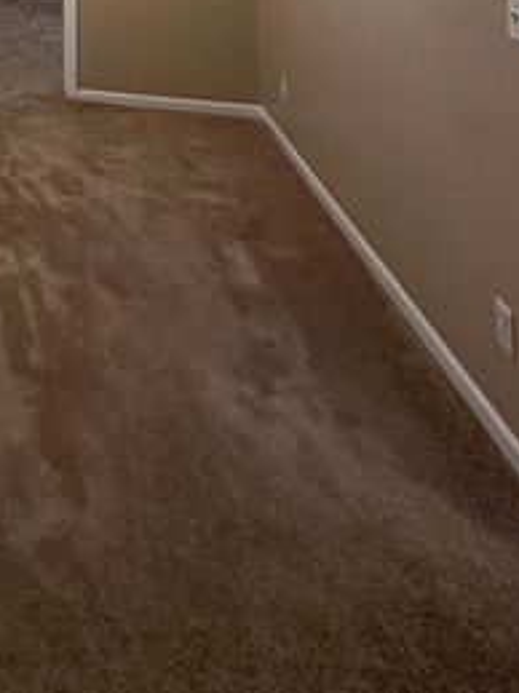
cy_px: -194
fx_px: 720
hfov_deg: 32.6
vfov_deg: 35.8
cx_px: -104
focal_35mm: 36
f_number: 2.2
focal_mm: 2.22
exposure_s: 1/120
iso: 250
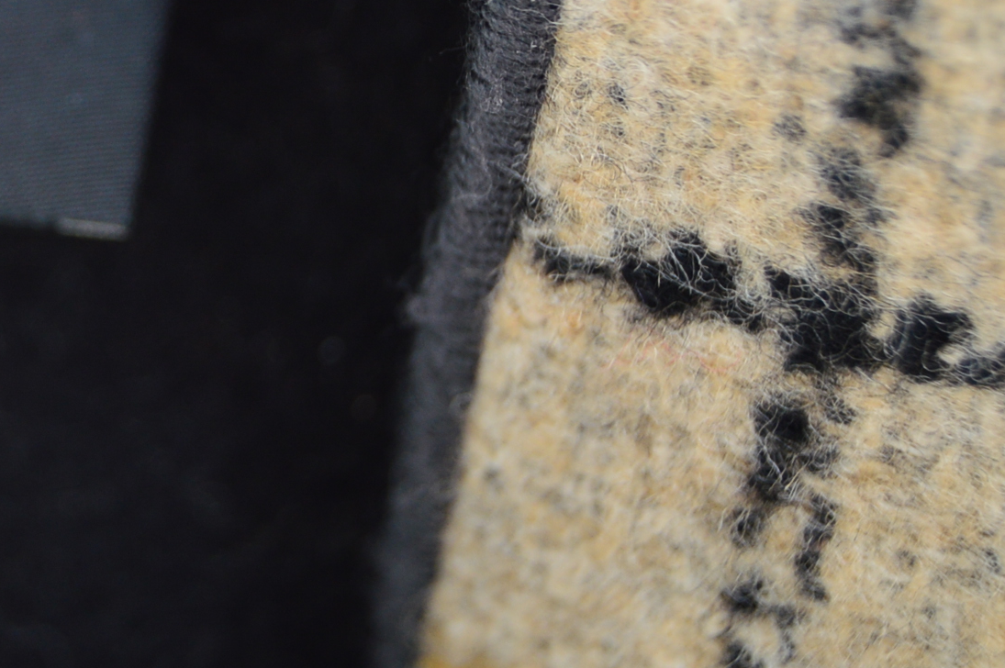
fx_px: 4825
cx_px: -188
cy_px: 82
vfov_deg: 7.9
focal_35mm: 173
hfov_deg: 11.7
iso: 200
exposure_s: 1/200
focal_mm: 42
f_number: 5.6
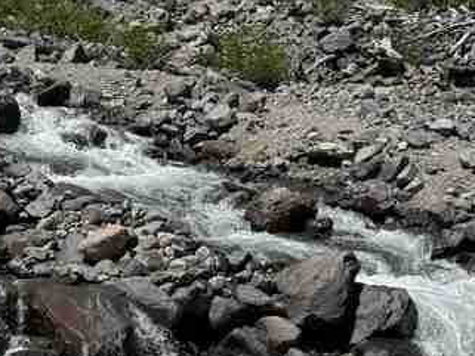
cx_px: -55
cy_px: 320
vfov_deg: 13.1
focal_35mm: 112
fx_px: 1537
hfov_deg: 17.0
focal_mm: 6.76
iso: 80
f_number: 1.78
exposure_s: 1/7092
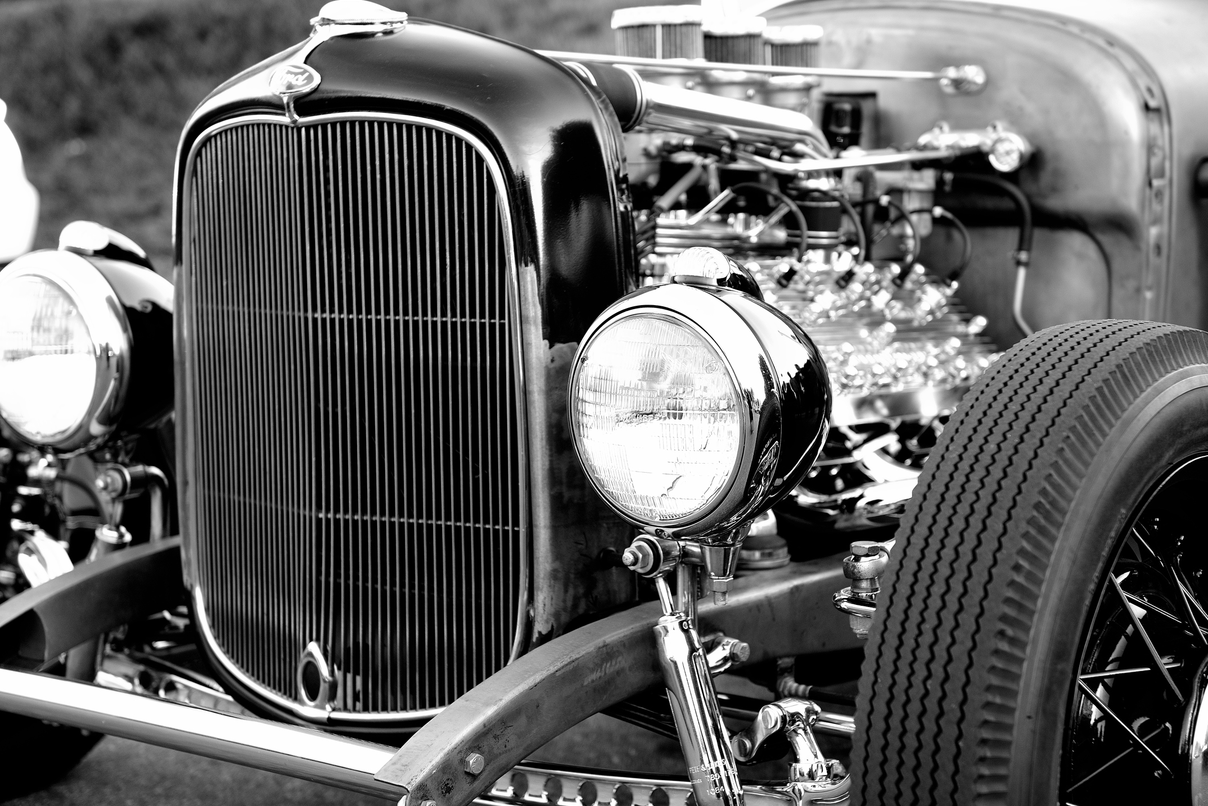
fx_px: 2148
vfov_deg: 21.3
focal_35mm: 64
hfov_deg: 31.4
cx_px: 672
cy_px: 424
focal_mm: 55
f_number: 3.5
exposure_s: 1/160
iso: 400
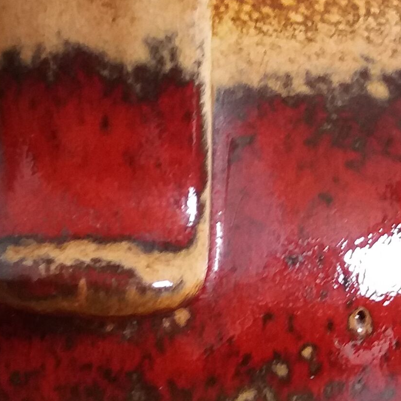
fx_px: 1612
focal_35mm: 123
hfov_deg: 14.2
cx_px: 162
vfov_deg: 14.2
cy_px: 142
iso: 125
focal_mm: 3.7
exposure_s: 1/33
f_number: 1.9
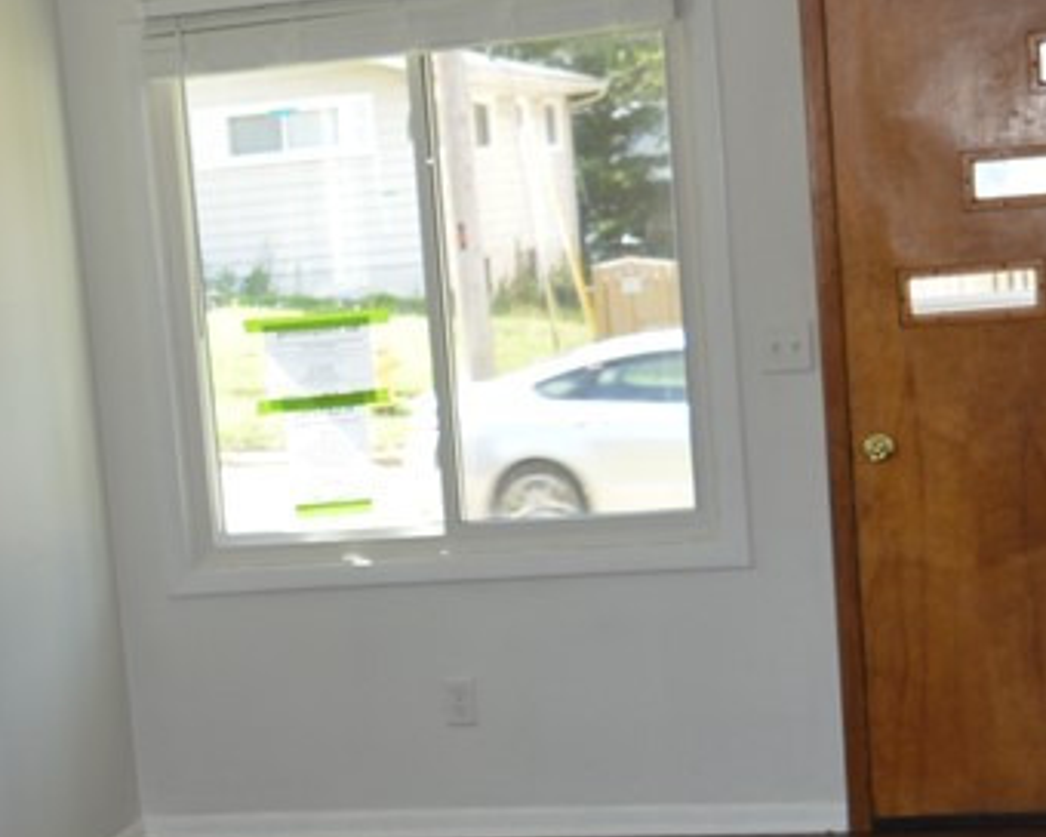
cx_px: 238
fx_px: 2925
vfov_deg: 16.1
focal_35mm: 94
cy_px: 754
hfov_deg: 20.1
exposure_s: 1/125
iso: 200
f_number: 4
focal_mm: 21
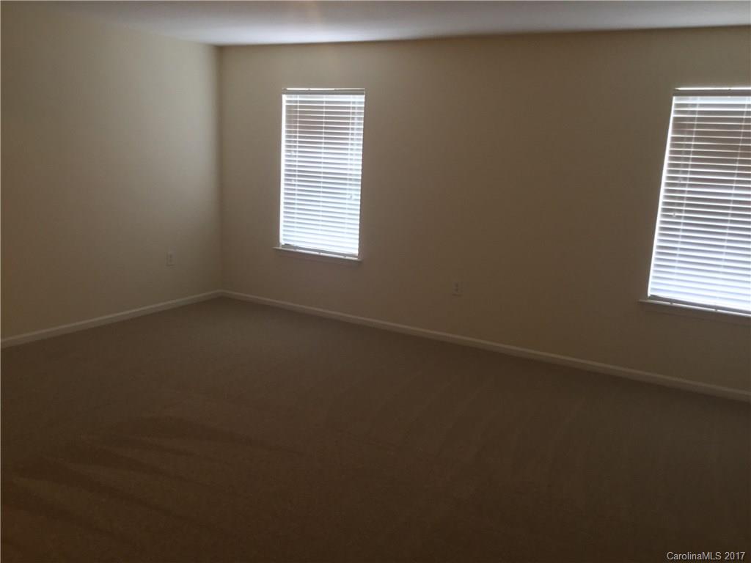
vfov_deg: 45.4
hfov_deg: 58.4
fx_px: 673
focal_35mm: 31
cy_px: 282
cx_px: 376
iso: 100
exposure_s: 1/30
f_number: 2.4
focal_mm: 3.3
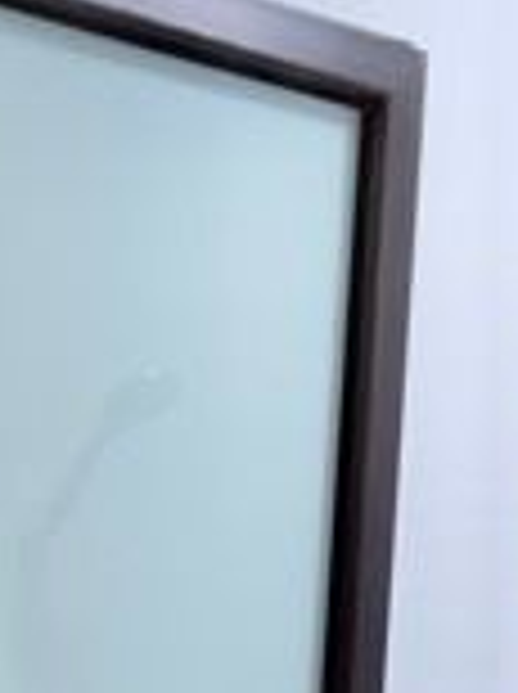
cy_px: 968
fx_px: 2001
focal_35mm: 100
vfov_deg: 18.0
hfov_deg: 12.9
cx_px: -509
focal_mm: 2.22
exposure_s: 1/25
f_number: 2.2
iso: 80
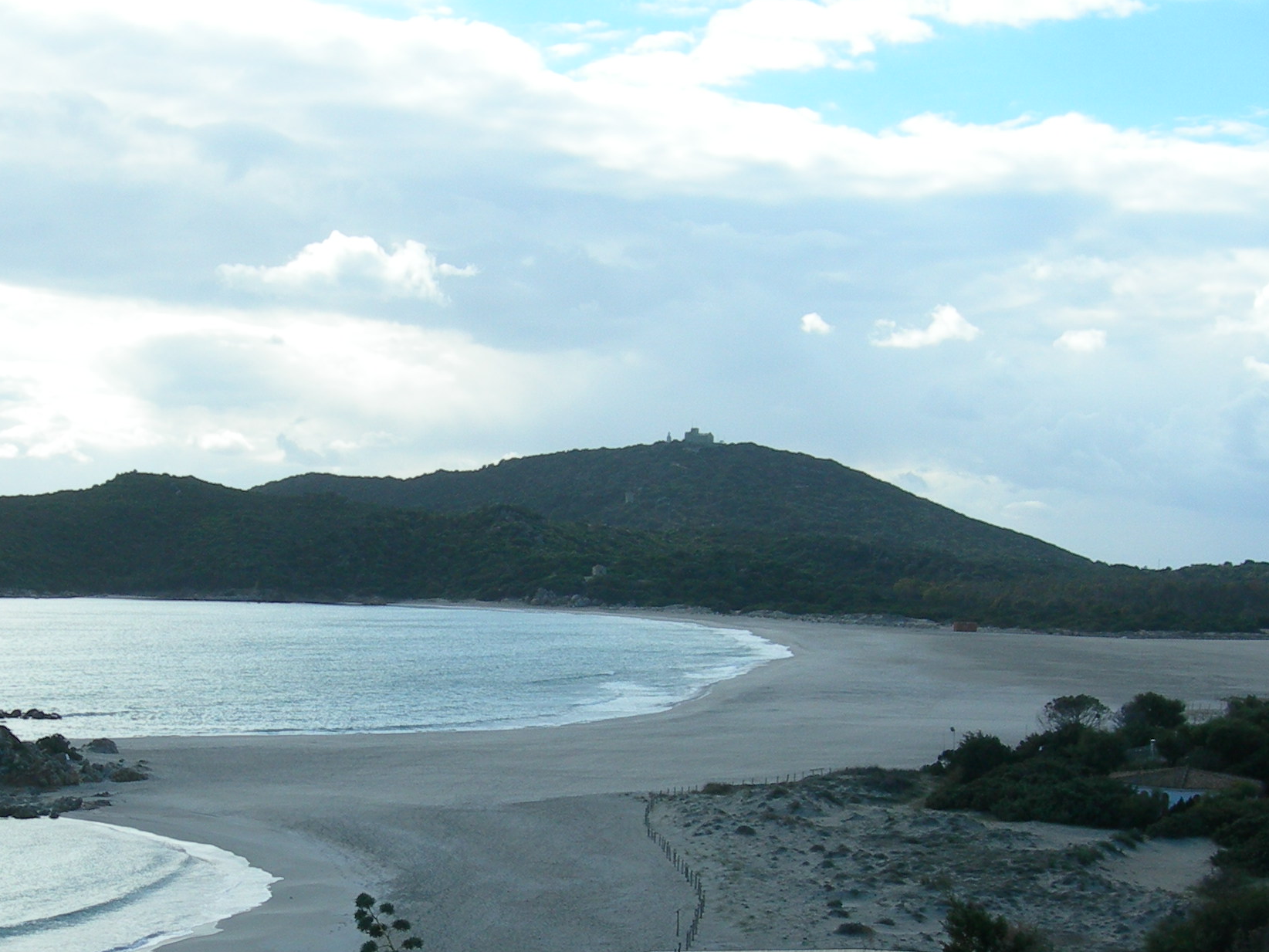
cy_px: 805
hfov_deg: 27.1
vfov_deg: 20.4
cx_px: 352
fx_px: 2603
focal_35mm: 71
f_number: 4.8
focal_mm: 7.8
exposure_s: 1/592
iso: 50
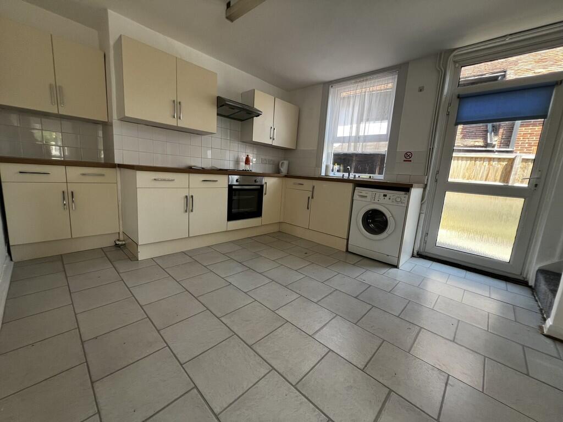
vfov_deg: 89.9
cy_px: 211
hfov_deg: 106.2
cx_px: 282
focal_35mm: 13
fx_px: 211
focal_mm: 1.57
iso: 100
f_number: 1.8
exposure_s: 1/99
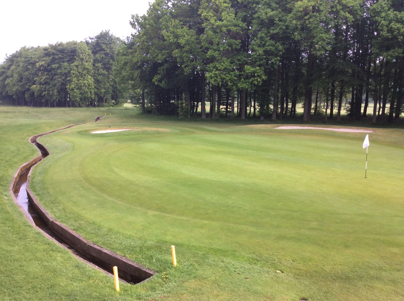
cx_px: 202
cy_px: 150
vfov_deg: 44.1
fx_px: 373
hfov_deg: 56.9
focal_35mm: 32
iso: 32
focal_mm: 3.3
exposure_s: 1/178
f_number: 2.4
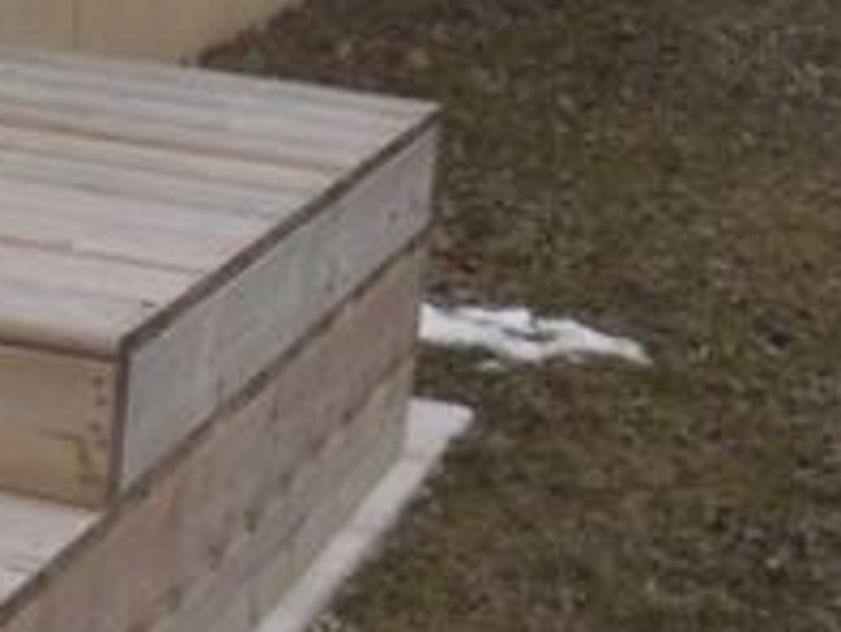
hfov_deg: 17.3
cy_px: 337
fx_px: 2698
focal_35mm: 111
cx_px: -30
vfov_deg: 13.4
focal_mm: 6.7
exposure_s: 1/200
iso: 100
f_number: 3.5
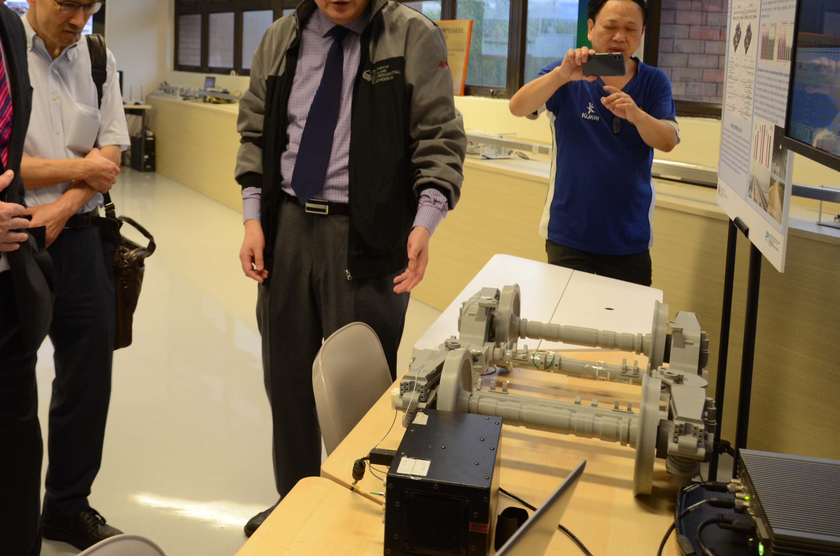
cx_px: 258
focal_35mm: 42
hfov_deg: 45.5
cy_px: 151
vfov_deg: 31.3
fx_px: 978
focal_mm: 18
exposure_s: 1/60
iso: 800
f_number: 4
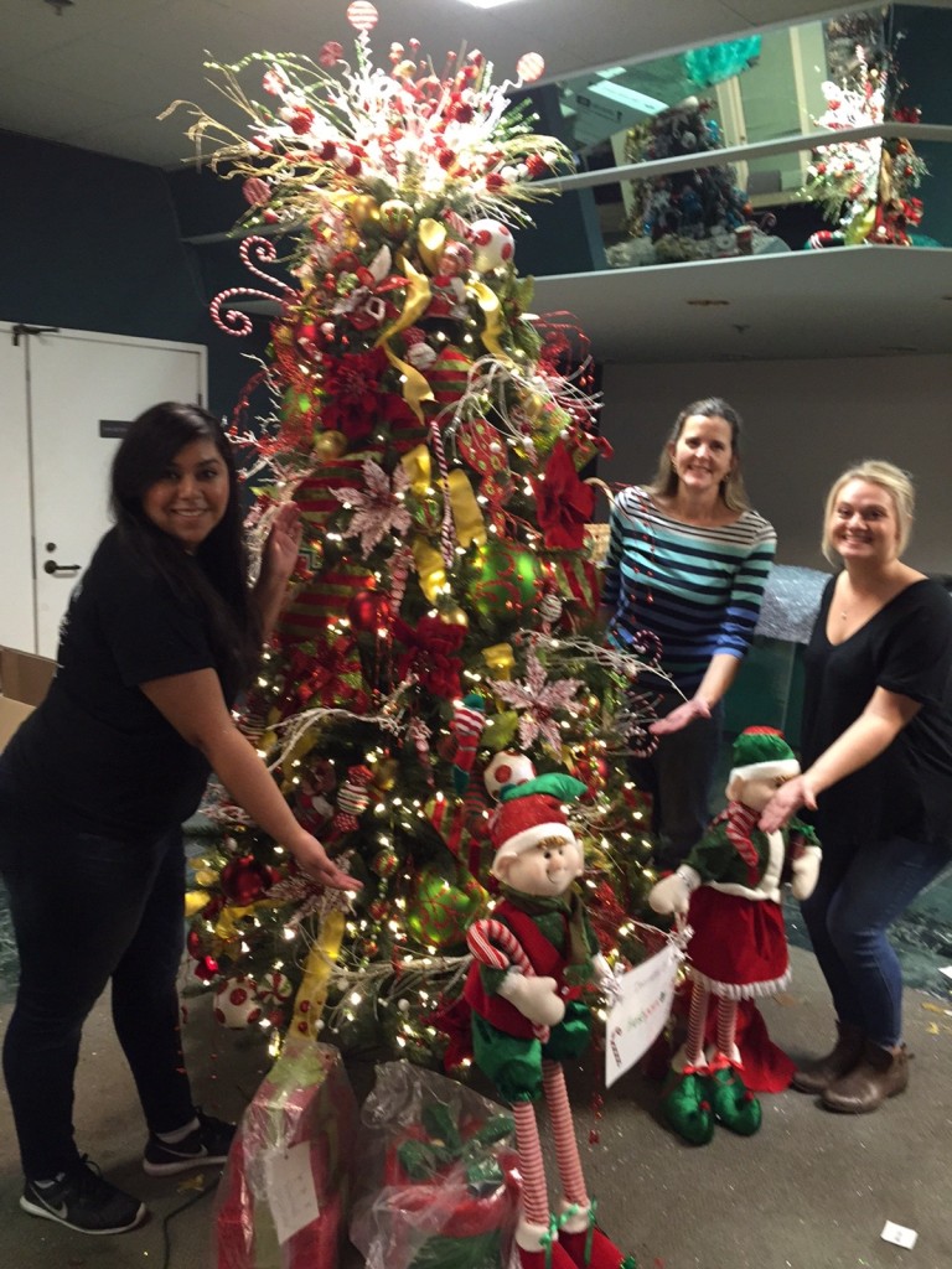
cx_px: 476
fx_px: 1063
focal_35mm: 29
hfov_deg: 48.2
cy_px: 634
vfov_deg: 61.7
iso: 250
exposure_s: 1/17
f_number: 2.2
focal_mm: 4.15
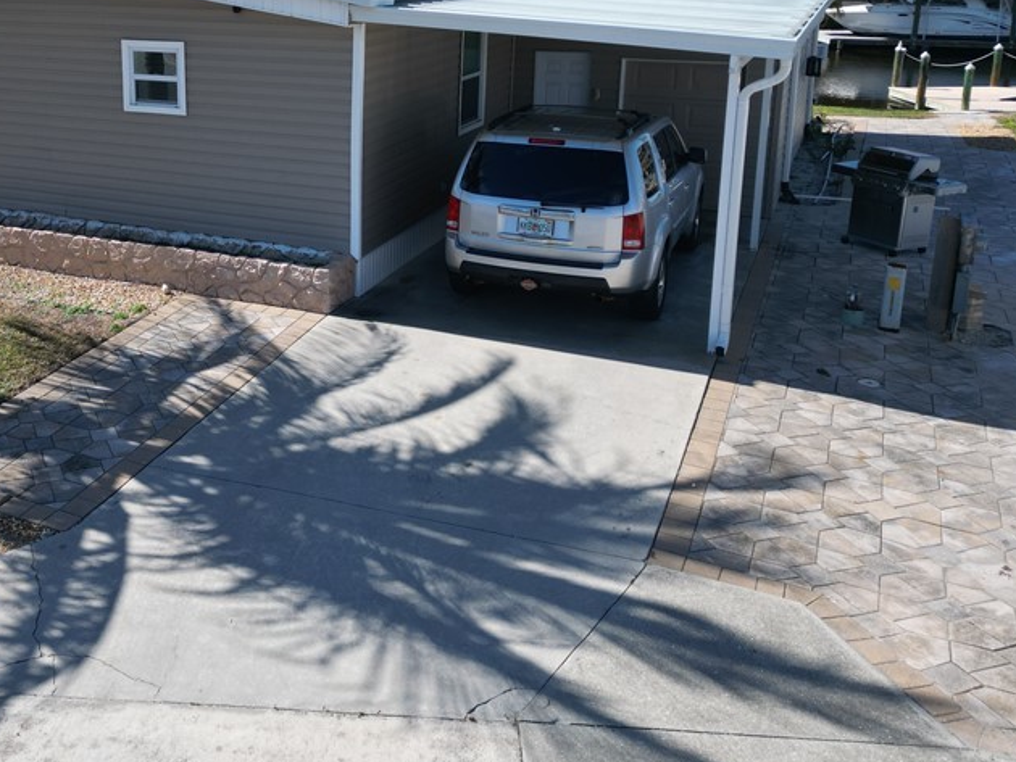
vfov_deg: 36.1
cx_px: 264
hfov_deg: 46.3
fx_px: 1145
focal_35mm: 39
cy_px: 206
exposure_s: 1/3200
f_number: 1.7
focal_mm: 6.72
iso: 140
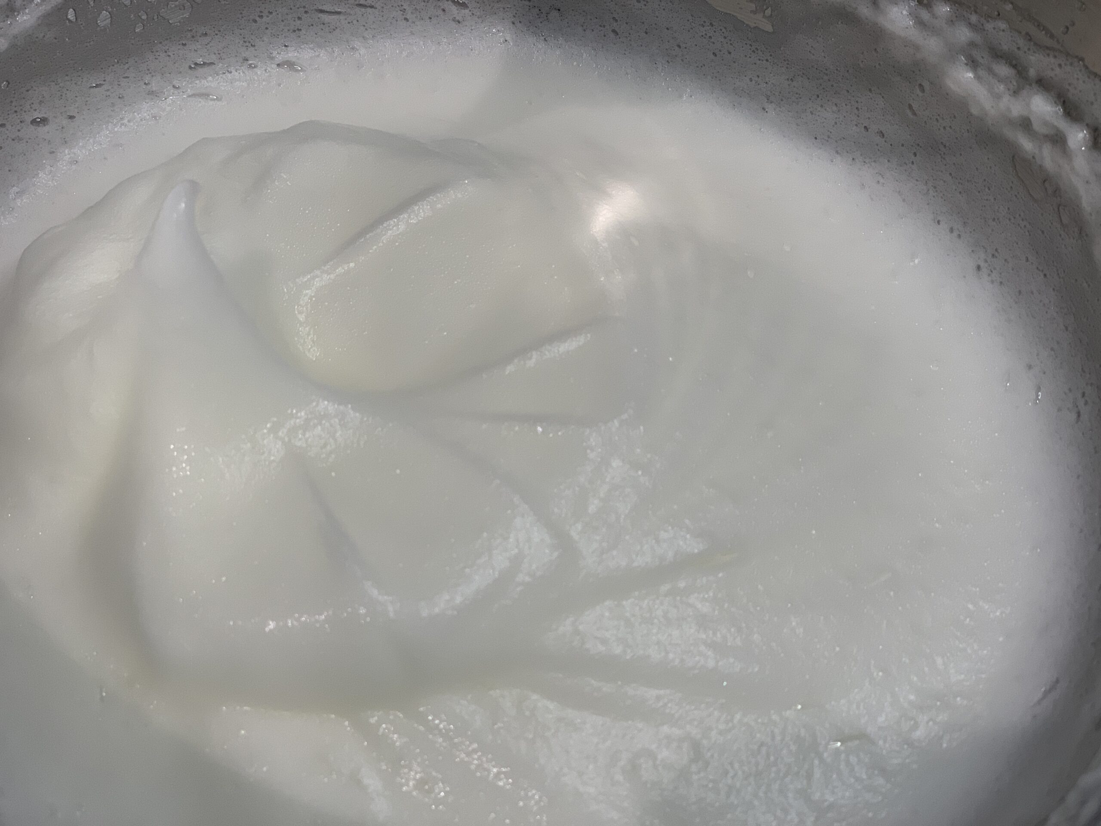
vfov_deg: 28.0
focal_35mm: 52
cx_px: 550
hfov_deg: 36.8
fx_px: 1654
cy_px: 413
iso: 80
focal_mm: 6
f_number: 2.4
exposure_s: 1/50
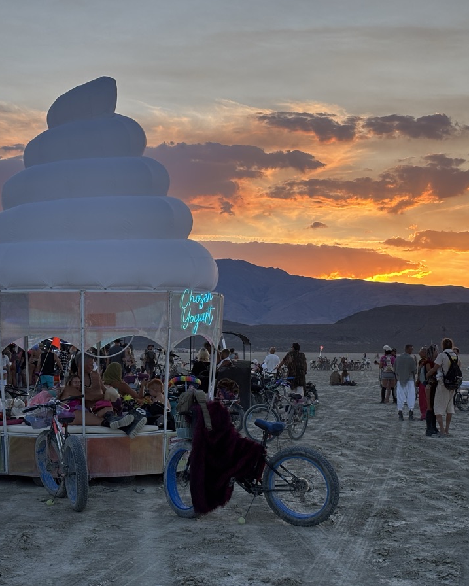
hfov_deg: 22.5
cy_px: 292
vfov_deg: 27.9
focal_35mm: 68
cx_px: 237
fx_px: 1180
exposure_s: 1/433
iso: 32
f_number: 1.6
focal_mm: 5.96
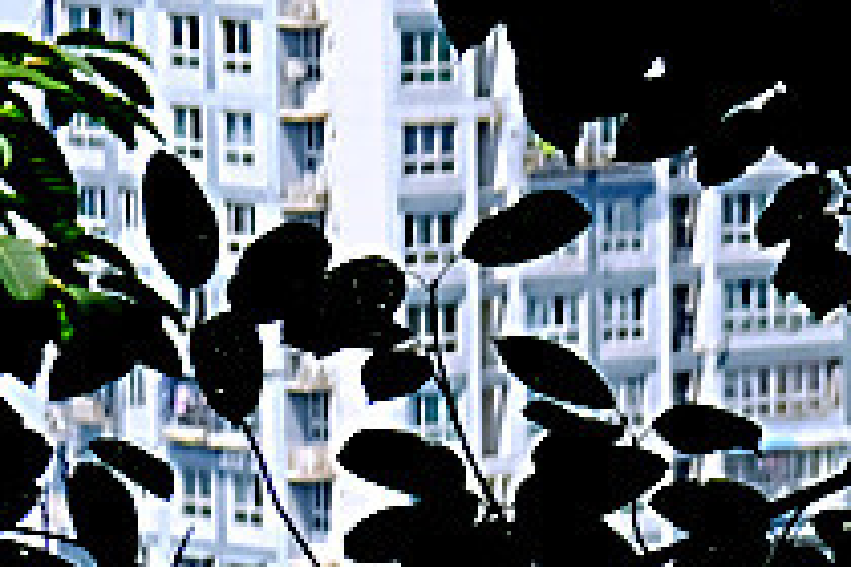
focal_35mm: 385
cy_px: 1588
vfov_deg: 3.5
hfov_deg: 5.0
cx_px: 2772
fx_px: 9100
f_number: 5.6
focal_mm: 35.8
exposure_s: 1/420
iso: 200
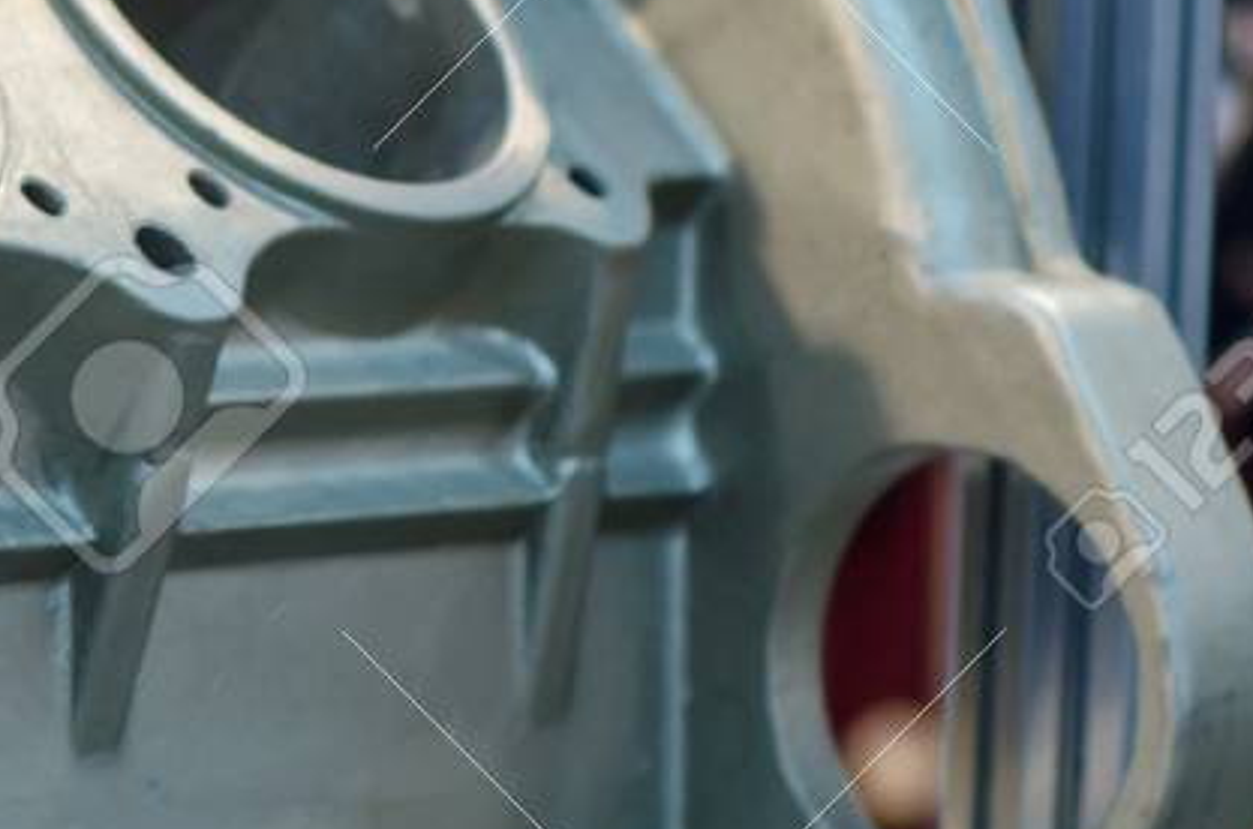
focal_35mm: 234
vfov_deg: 5.8
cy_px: 284
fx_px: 8126
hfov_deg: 8.7
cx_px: -430
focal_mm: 50
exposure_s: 1/90
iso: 500
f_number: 2.8
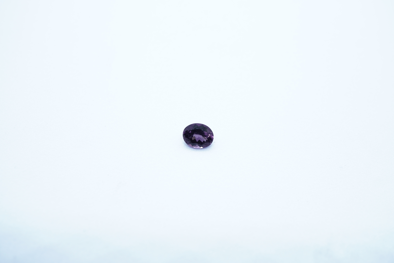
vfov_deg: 29.9
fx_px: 492
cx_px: 197
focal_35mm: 45
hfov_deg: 43.6
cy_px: 132
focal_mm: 30
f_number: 6.3
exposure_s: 1/80
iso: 640
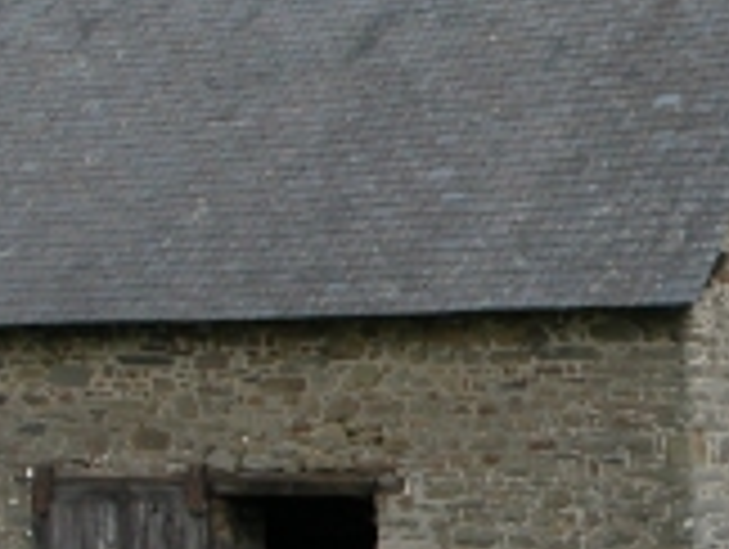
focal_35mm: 147
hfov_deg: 13.3
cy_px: 374
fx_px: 3100
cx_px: 688
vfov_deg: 10.1
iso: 100
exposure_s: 1/152
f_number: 4.5
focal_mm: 8.9
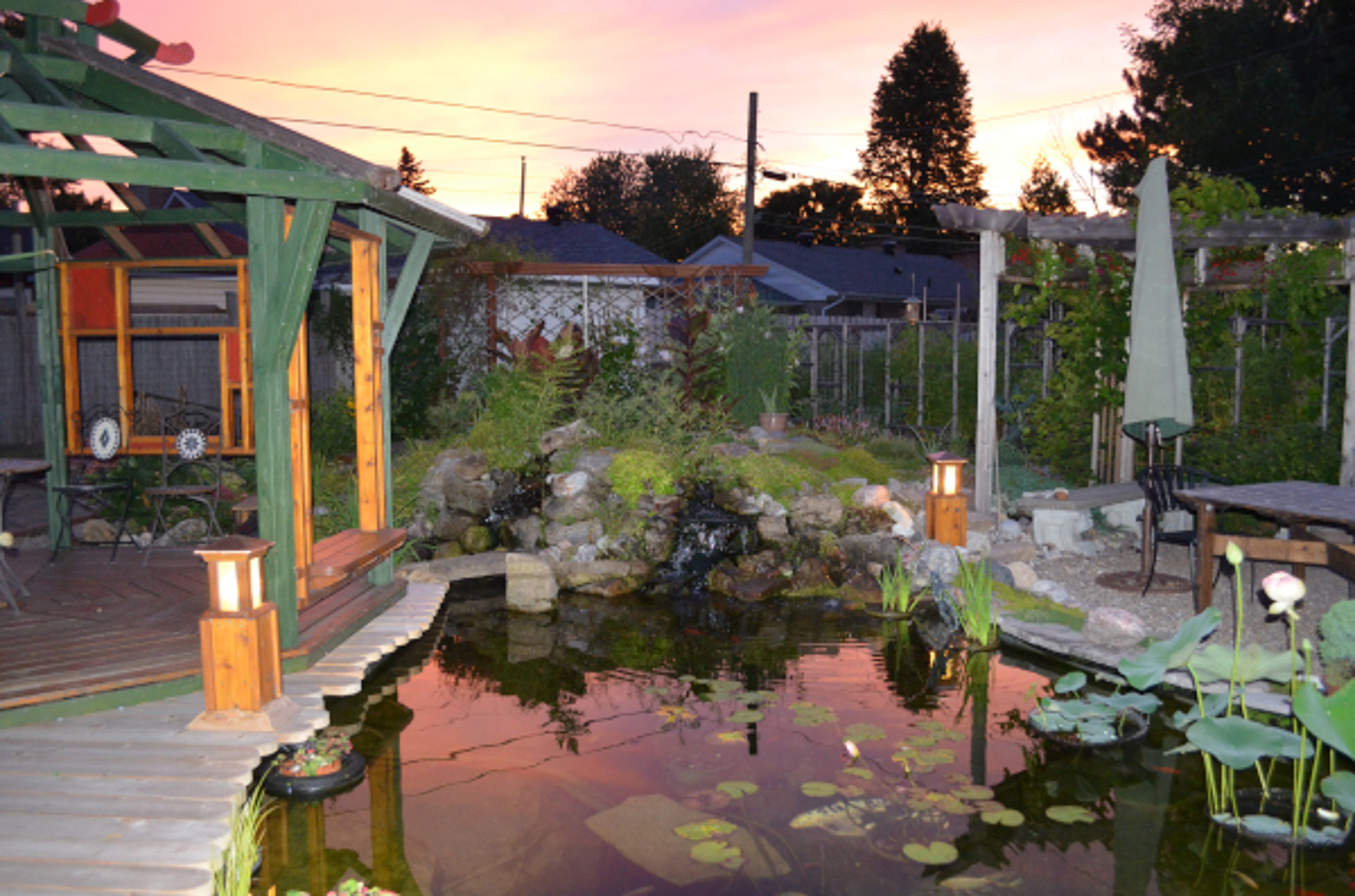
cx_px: 678
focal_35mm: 30
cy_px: 448
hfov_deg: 62.0
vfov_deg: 43.4
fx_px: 1126
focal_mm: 20
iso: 1600
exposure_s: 1/60
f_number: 3.8
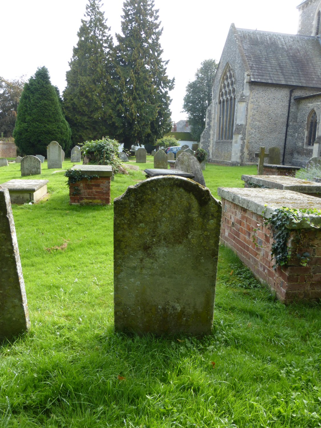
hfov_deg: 49.7
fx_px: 346
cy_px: 214
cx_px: 160
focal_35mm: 28
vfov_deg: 63.4
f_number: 4
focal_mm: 4.8
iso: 100
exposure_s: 1/160
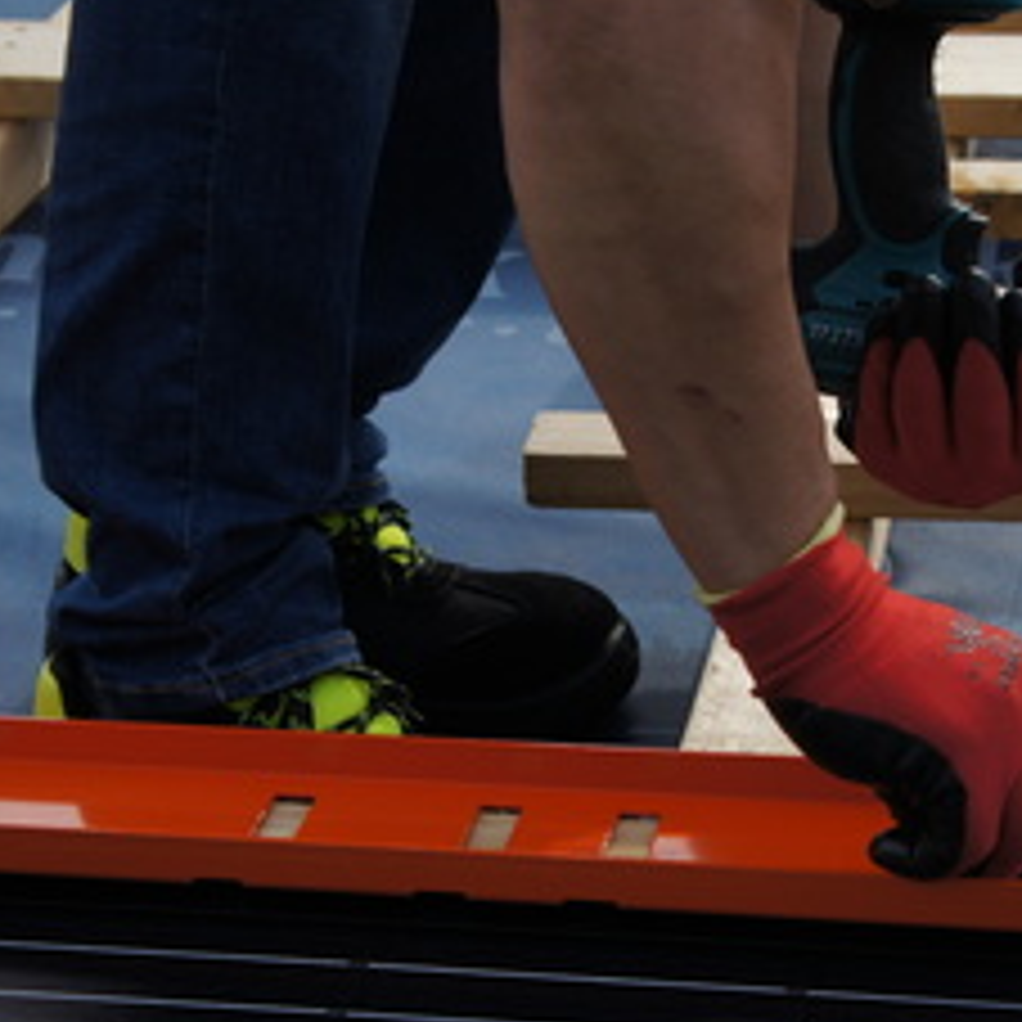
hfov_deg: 19.7
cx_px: 698
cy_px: 736
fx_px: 2938
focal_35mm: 88
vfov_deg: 19.6
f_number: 4.5
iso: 200
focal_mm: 31
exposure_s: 1/1600
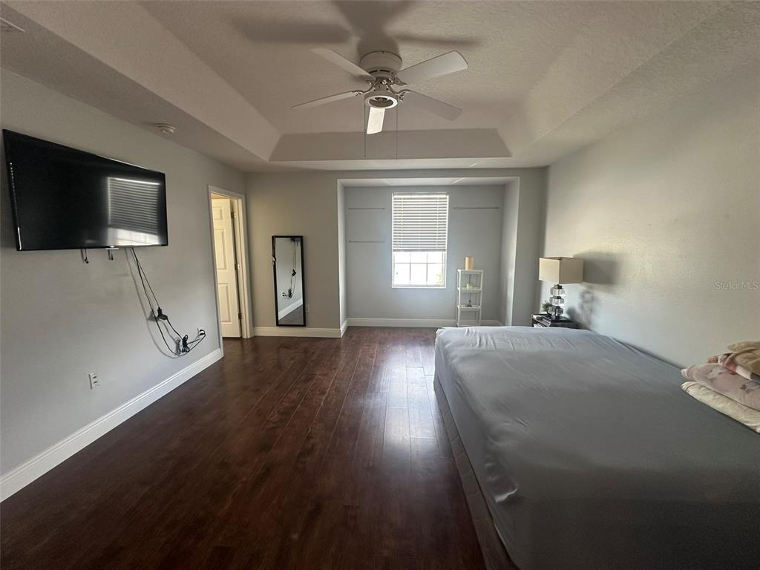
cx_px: 380
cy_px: 285
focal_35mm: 14
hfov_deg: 102.1
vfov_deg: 85.7
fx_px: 307
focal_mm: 2.22
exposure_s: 1/60
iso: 160
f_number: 2.2
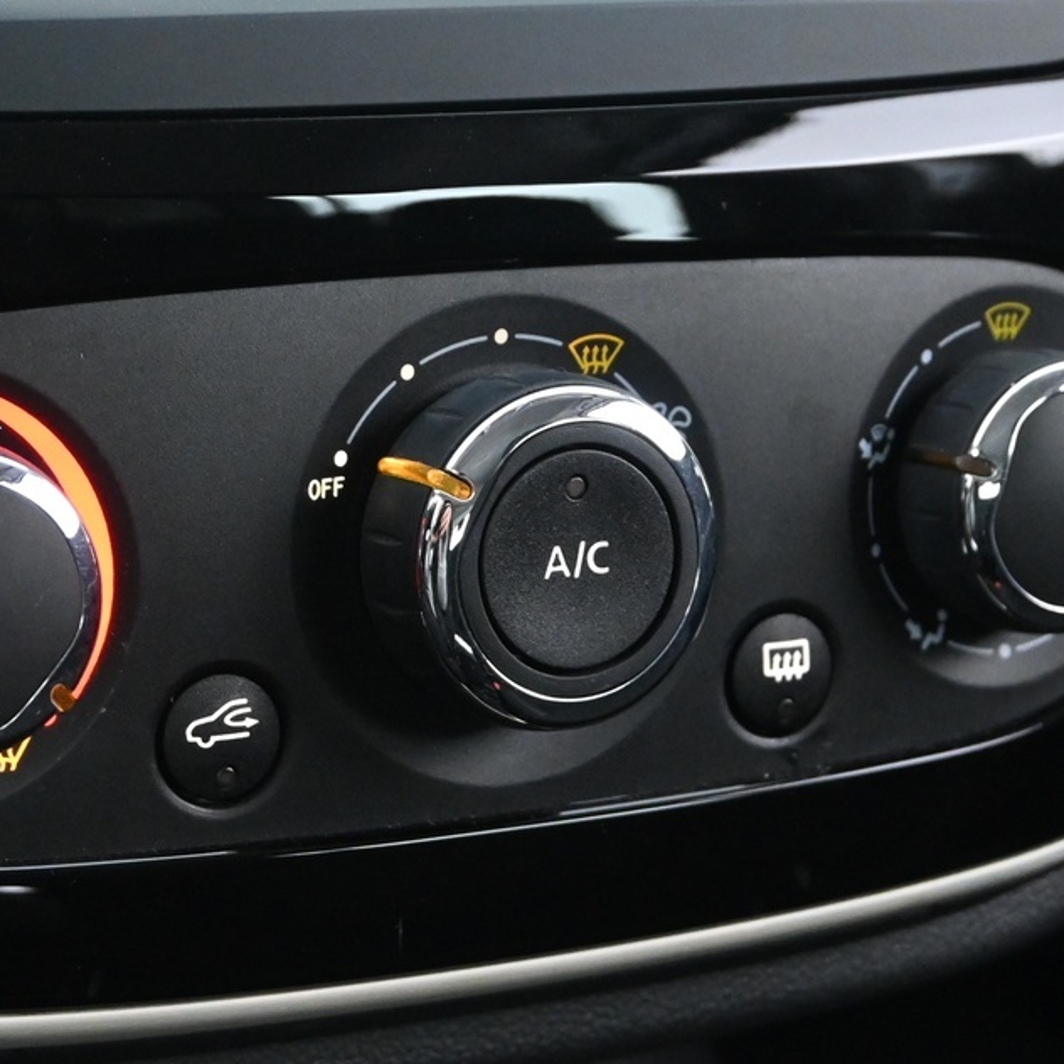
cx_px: 409
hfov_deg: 17.4
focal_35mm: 100
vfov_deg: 17.5
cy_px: 603
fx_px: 3465
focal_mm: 30.5
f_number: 4.8
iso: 3200
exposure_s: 1/10
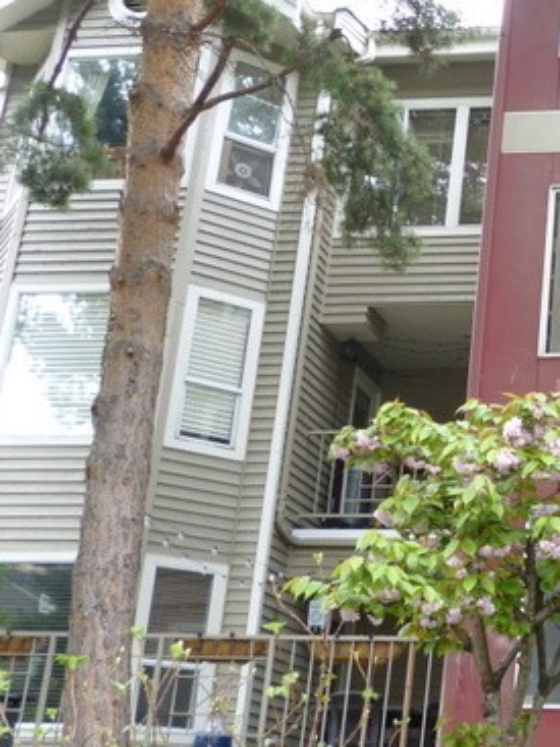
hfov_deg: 21.7
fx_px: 1317
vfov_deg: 31.7
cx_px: 721
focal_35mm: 61
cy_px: 415
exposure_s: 1/60
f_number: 3.1
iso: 100
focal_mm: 5
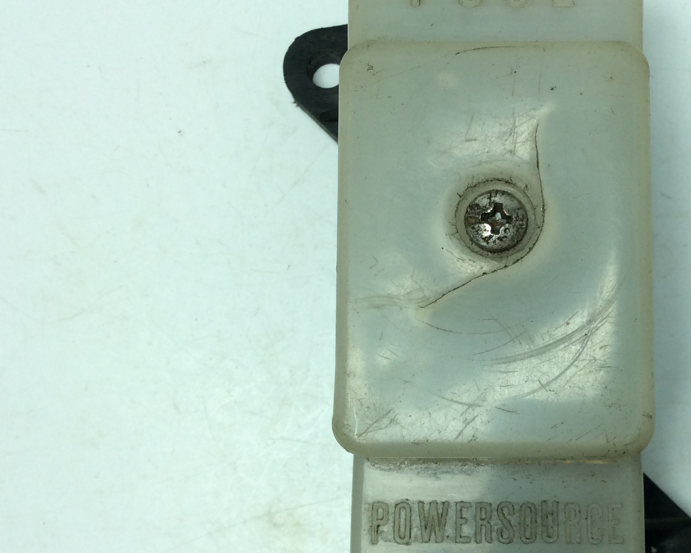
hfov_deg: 36.5
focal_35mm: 50
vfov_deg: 30.2
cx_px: 519
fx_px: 1022
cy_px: 297
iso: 32
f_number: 2.4
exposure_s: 1/473
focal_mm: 3.3
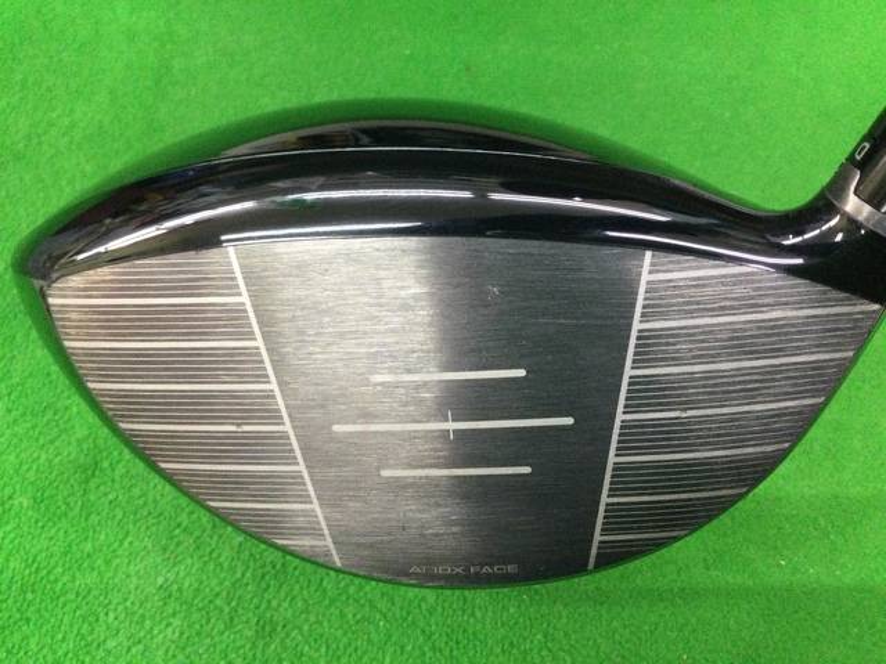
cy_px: 332
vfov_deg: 45.4
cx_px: 443
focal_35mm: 31
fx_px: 793
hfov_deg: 58.4
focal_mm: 3.3
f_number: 2.4
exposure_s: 1/30
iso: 160
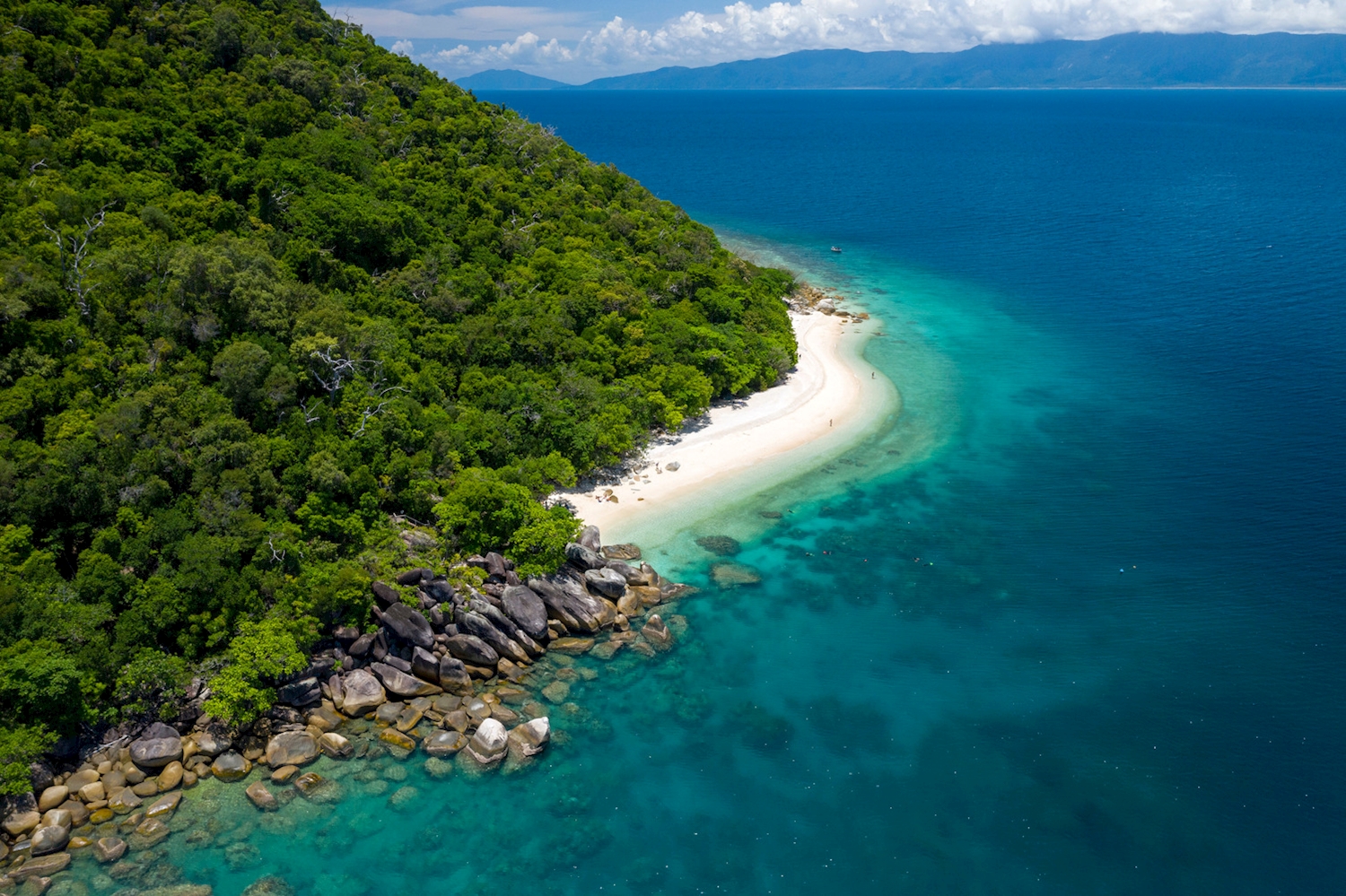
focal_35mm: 28
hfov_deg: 65.5
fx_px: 1046
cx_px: 673
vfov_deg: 46.4
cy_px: 448
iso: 100
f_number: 5.6
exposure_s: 1/50
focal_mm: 10.26
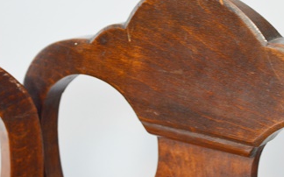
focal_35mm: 85
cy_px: 76
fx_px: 657
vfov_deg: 15.3
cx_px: 209
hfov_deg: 24.1
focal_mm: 30
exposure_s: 1/30
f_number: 4.5
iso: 1250
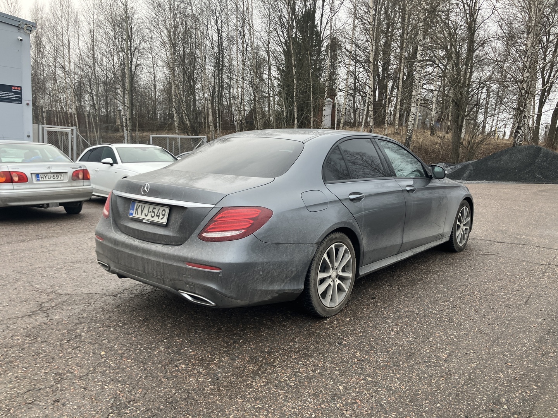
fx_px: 451
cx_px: 279
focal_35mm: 28
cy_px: 209
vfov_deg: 49.7
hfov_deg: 63.4
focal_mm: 3.99
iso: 40
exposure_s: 1/121
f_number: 1.8
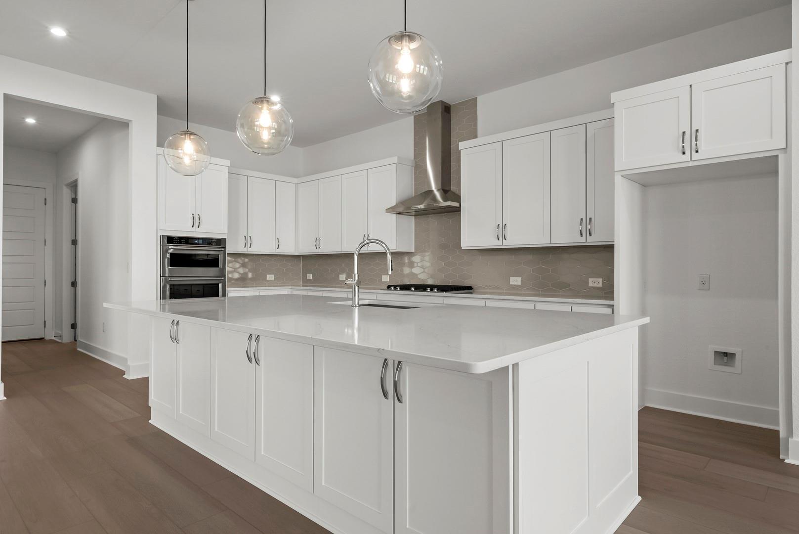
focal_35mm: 21
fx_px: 466
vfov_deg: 59.6
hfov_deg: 81.2
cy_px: 267
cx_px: 400
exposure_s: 1/5
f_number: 11
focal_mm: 21
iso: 640
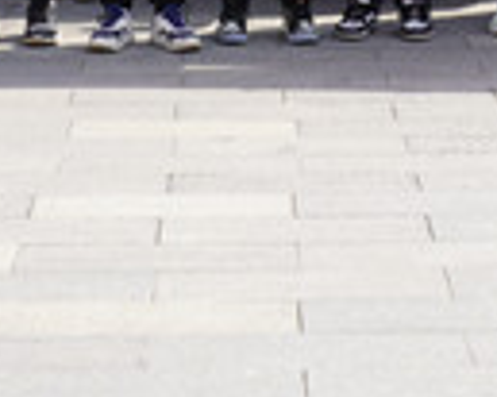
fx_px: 1793
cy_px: -393
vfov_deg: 11.4
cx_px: 239
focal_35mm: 122
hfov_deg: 15.8
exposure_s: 1/125
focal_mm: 16
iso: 100
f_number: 9
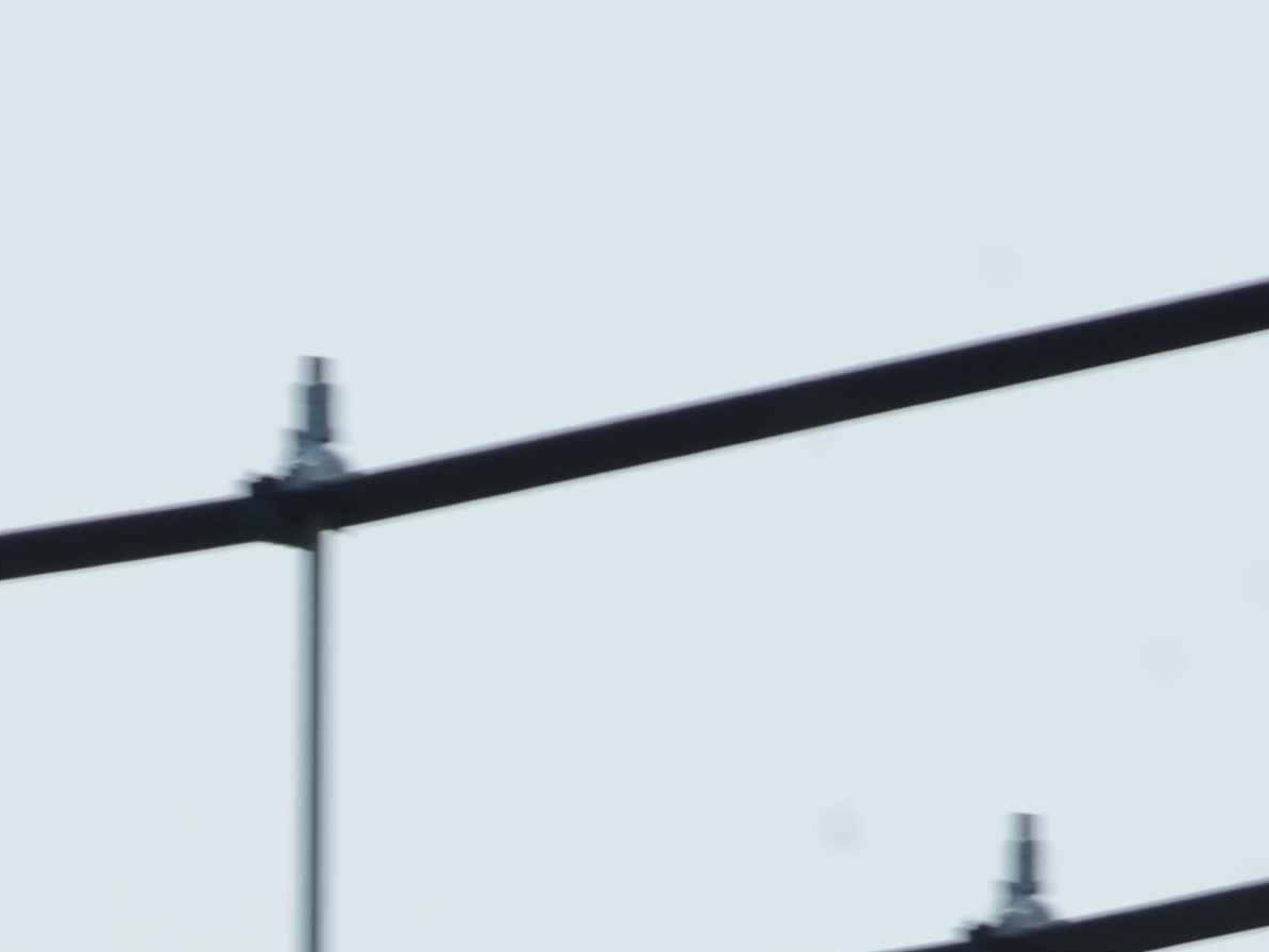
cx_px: 69
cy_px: 1180
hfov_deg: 2.2
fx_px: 32670
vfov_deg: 1.7
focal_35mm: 891
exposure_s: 1/125
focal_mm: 200
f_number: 11
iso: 180
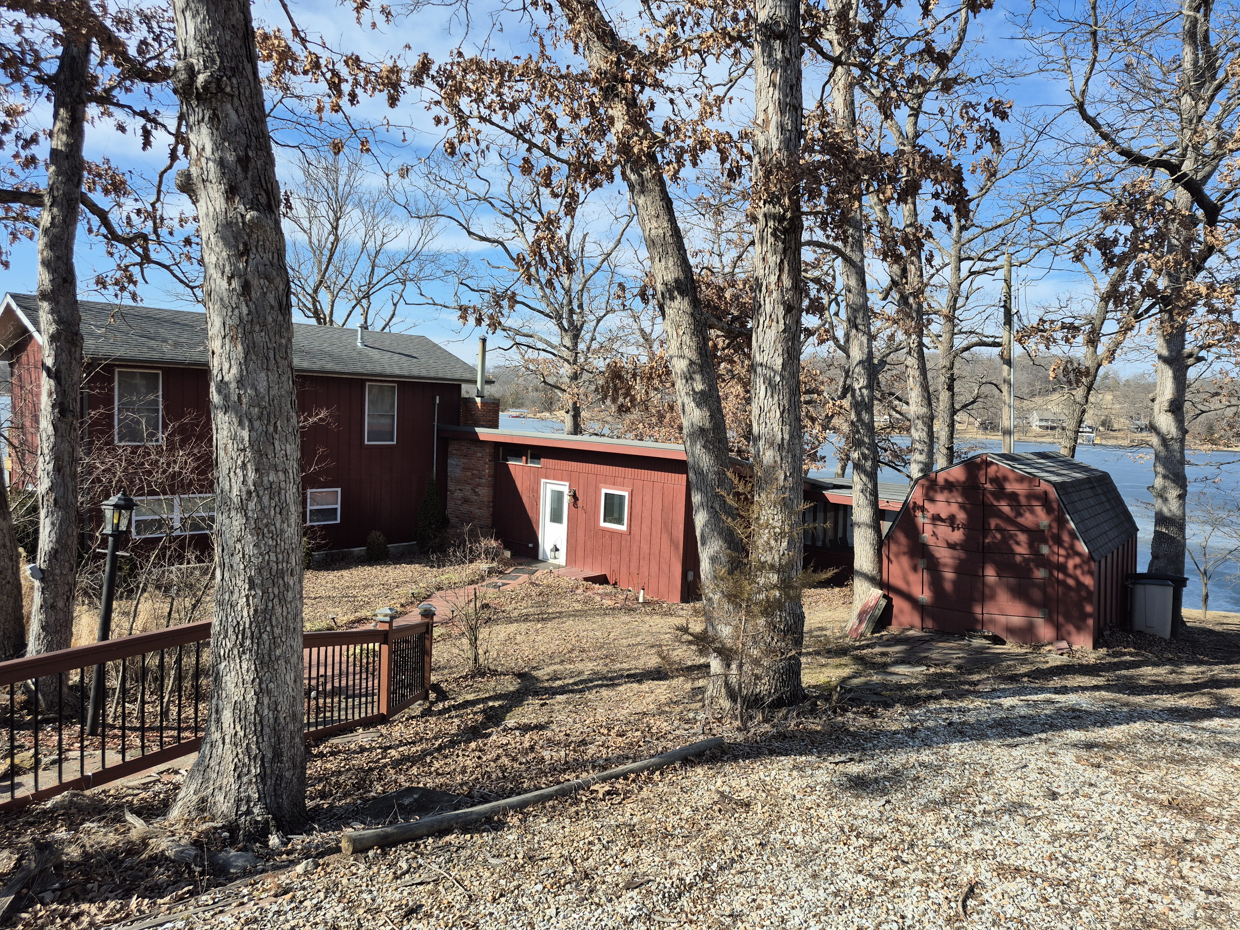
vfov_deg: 58.9
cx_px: 620
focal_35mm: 23
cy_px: 465
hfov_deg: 73.9
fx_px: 824
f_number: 1.8
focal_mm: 5.4
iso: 25
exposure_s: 1/1272
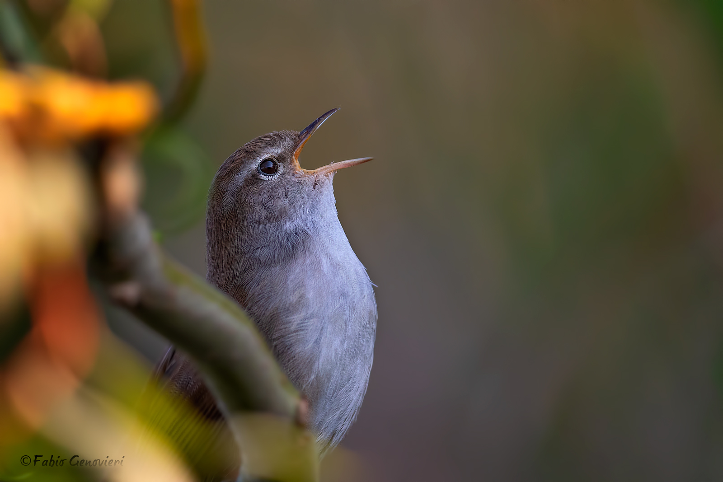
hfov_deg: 2.7
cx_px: 362
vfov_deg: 1.8
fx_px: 15063
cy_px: 241
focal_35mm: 750
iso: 800
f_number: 4
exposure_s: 1/3200
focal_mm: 500
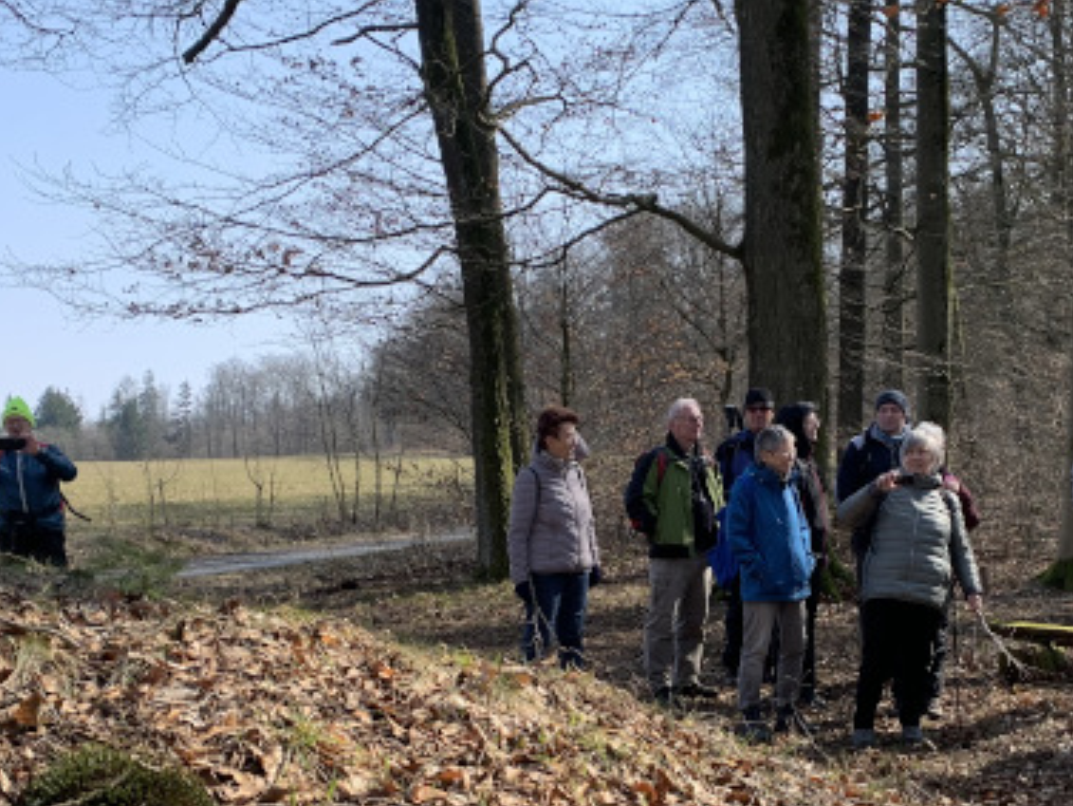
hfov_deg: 40.6
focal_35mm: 46
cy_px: 592
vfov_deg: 31.1
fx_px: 1426
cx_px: 736
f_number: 1.8
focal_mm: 4.25
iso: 25
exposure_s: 1/722
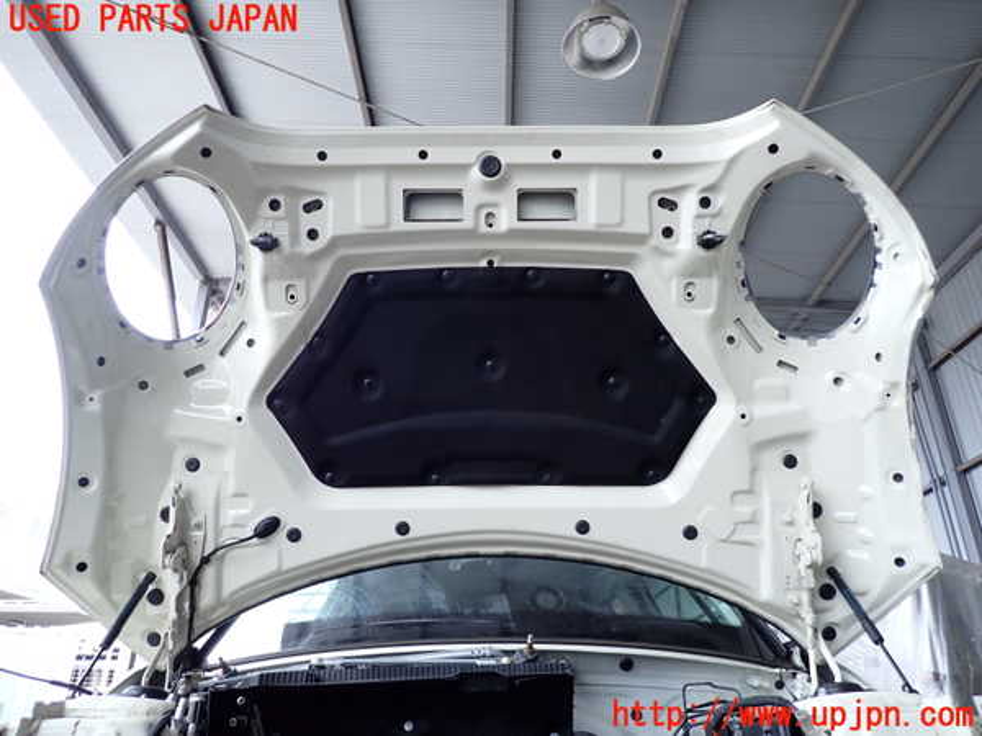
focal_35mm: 25
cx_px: 491
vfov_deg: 54.9
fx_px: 709
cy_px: 368
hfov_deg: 69.4
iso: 160
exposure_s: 1/125
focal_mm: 4.5
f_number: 2
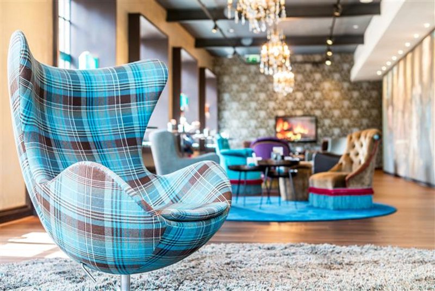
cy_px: 146
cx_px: 218
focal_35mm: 50
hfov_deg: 39.6
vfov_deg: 27.0
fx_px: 604
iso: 100
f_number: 4
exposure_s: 1/13
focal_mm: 50
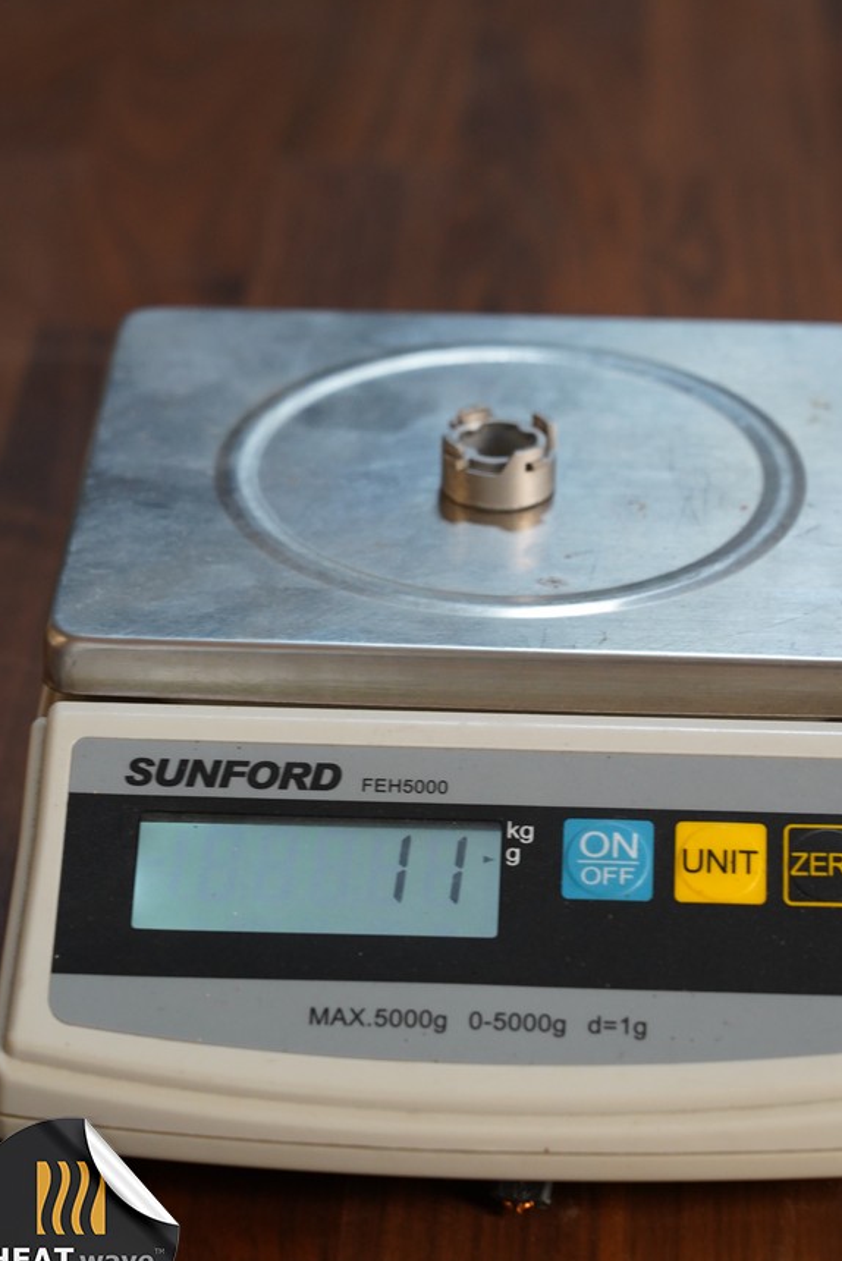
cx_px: 454
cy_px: 595
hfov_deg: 11.0
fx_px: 4382
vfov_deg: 16.4
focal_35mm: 125
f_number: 6.3
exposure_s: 1/125
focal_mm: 105
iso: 2500
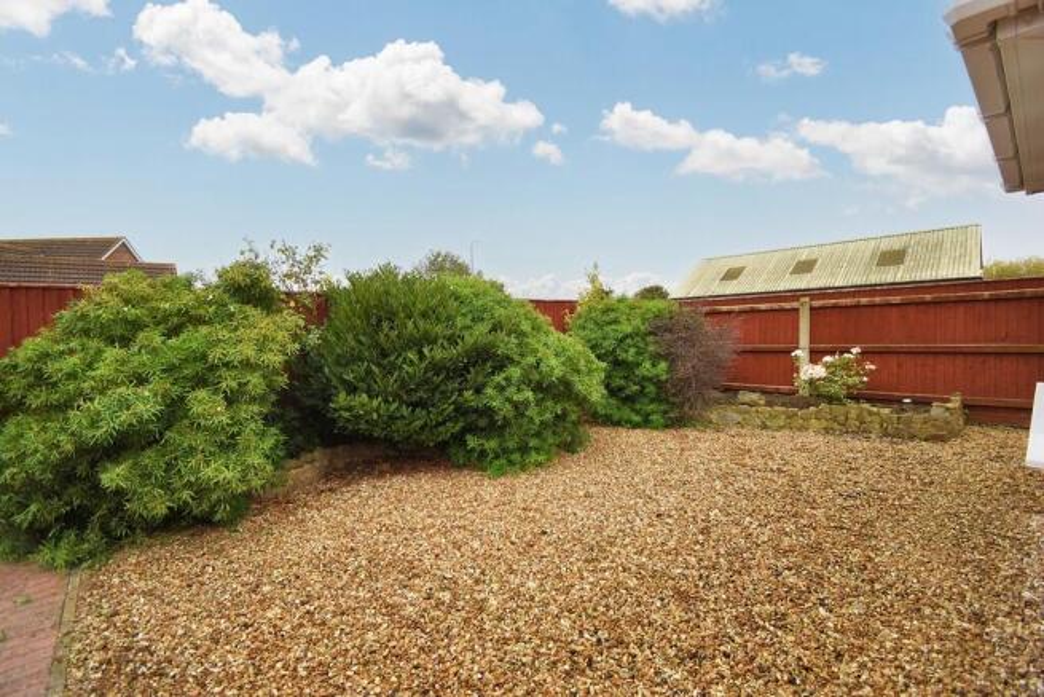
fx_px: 435
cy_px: 348
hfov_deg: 100.4
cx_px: 522
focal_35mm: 15
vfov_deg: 77.4
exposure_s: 1/60
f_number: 4.5
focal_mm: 10
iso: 100
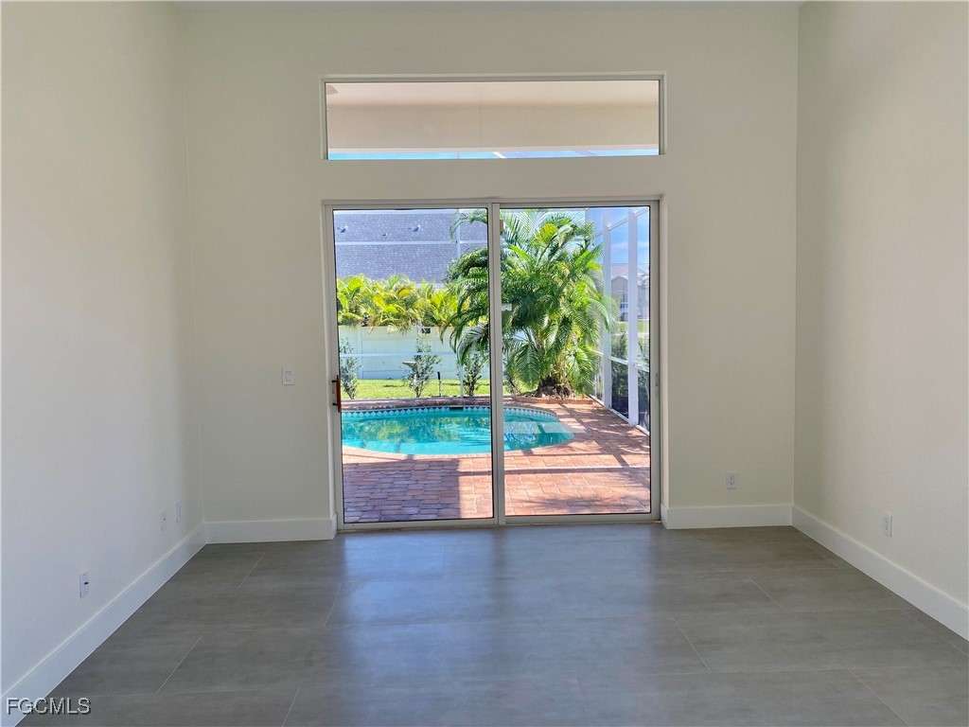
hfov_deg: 67.3
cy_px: 364
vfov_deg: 53.1
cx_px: 484
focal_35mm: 26
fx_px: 728
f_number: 1.8
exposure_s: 1/217
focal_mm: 4.25
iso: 32
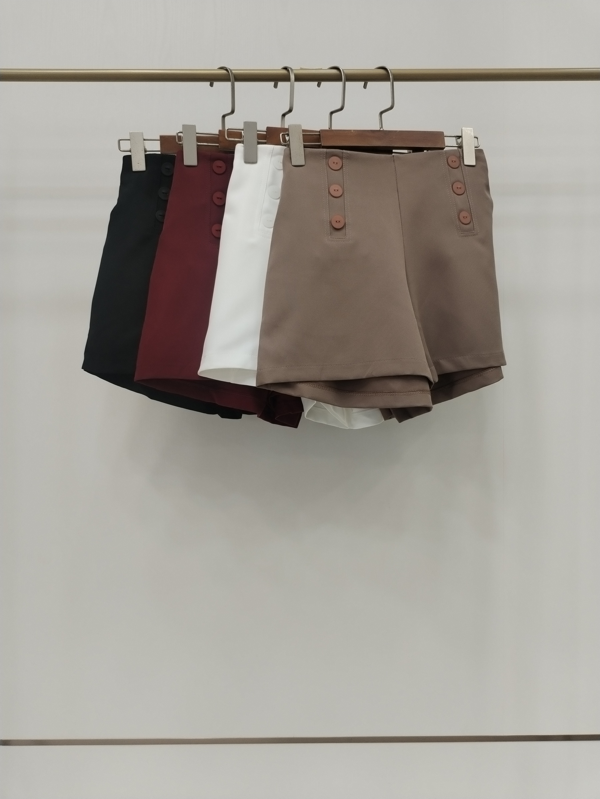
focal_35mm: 29
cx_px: 300
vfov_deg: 61.7
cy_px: 400
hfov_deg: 48.2
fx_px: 670
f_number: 1.8
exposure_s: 1/100
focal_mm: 4.75
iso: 205
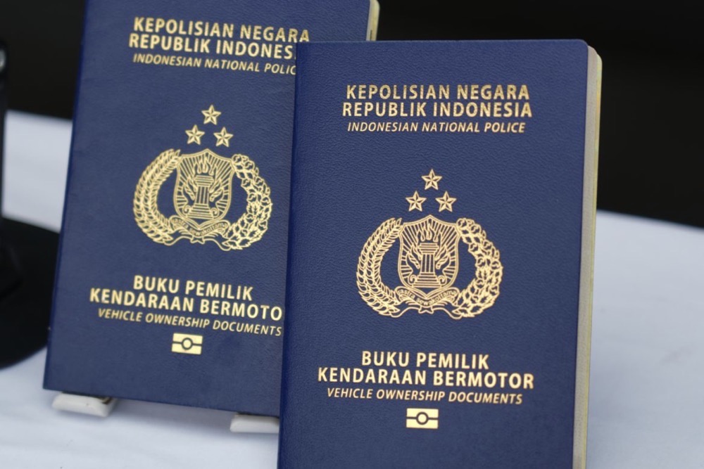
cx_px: 352
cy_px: 234
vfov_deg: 13.0
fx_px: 2053
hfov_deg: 19.5
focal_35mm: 105
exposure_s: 1/160
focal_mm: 105
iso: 50
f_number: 4
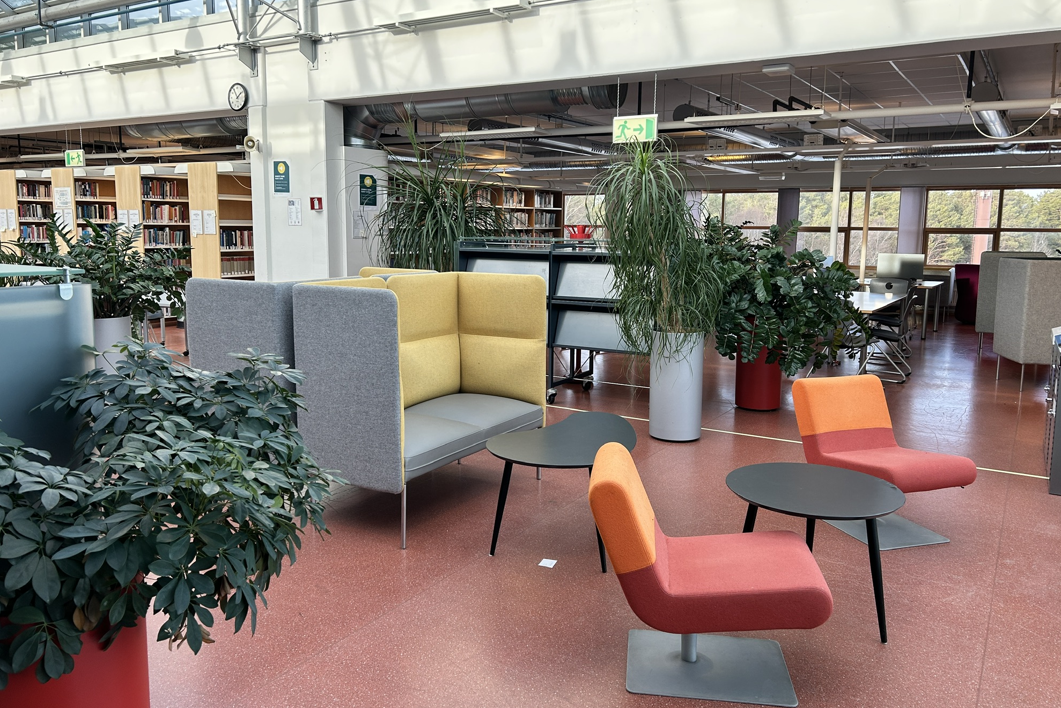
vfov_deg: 46.4
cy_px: 335
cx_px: 531
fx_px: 825
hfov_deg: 65.5
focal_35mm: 28
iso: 50
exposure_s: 1/252
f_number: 1.5
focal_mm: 5.7
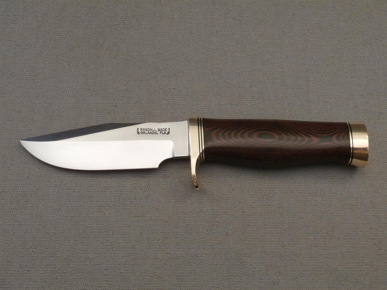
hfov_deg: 42.1
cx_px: 194
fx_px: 503
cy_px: 145
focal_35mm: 45
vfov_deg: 32.2
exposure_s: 1/20
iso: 400
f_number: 3.8
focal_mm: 8.02
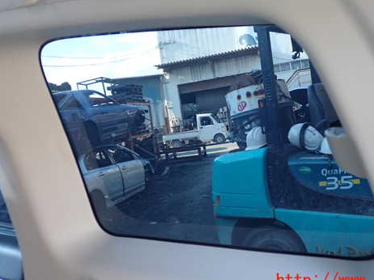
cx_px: 216
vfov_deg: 36.6
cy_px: 109
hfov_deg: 47.7
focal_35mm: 39
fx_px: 421
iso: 200
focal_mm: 5.4
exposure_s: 1/30
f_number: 2.3
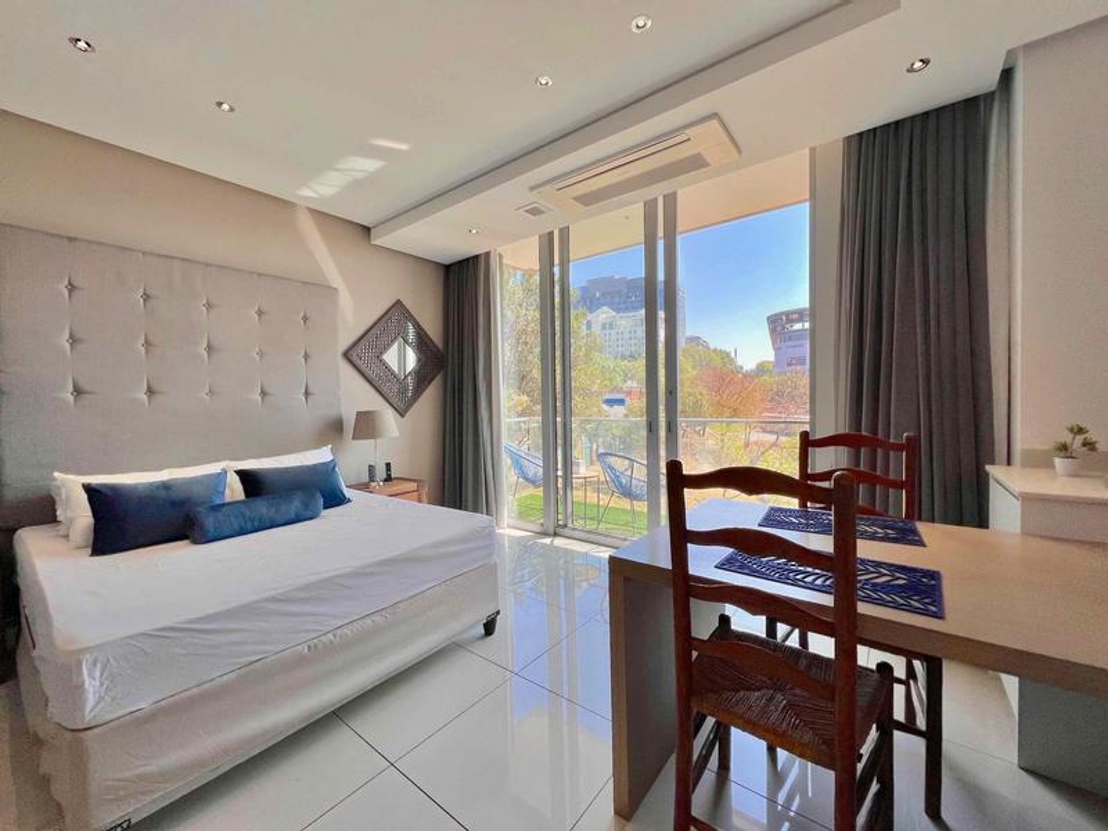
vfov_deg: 89.9
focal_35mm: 13
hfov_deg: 106.2
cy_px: 416
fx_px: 416
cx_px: 554
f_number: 1.8
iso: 32
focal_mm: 1.57
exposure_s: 1/355
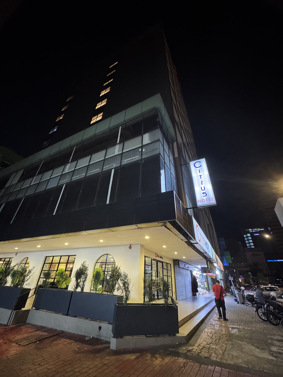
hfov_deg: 85.7
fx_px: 153
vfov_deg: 102.1
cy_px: 188
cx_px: 142
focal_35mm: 14
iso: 1000
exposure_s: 1/50
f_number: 2.2
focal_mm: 2.22
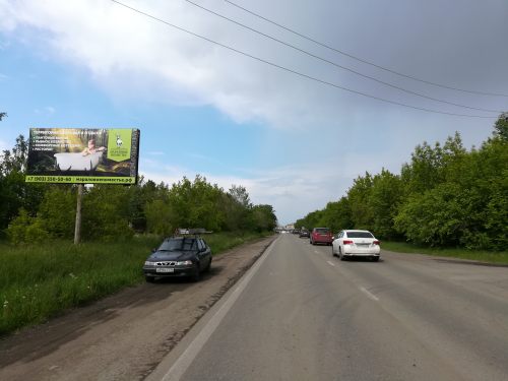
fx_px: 382
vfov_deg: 53.1
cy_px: 190
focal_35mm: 26
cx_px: 254
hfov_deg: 67.3
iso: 50
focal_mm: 3.83
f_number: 2.2
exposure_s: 1/893
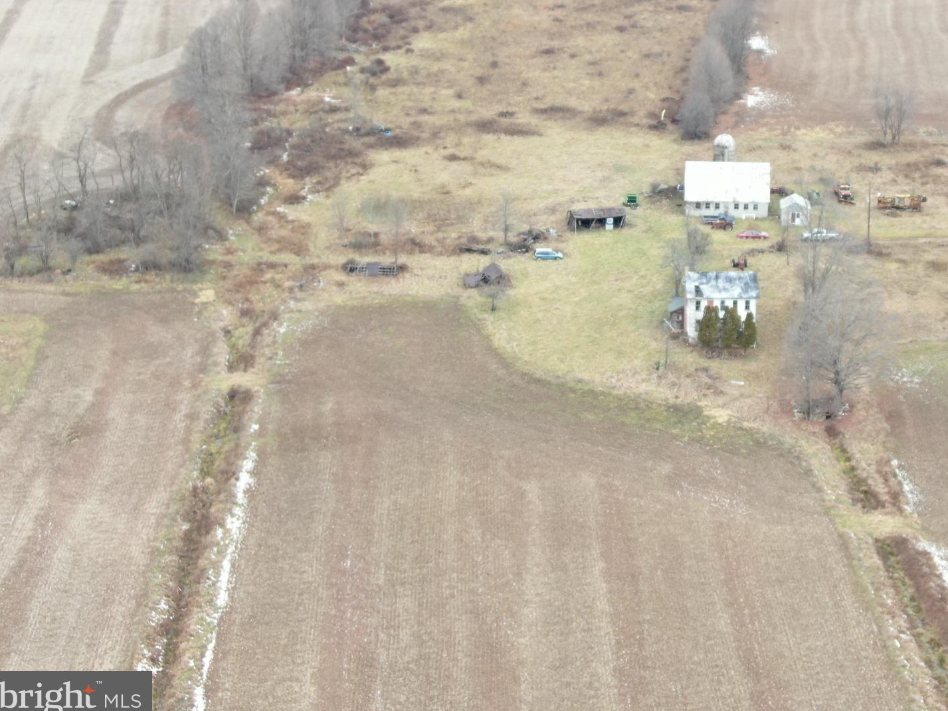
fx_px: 1808
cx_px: 666
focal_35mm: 66
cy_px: 216
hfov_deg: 29.1
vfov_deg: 22.1
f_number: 3.7
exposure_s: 1/60
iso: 100
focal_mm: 8.06
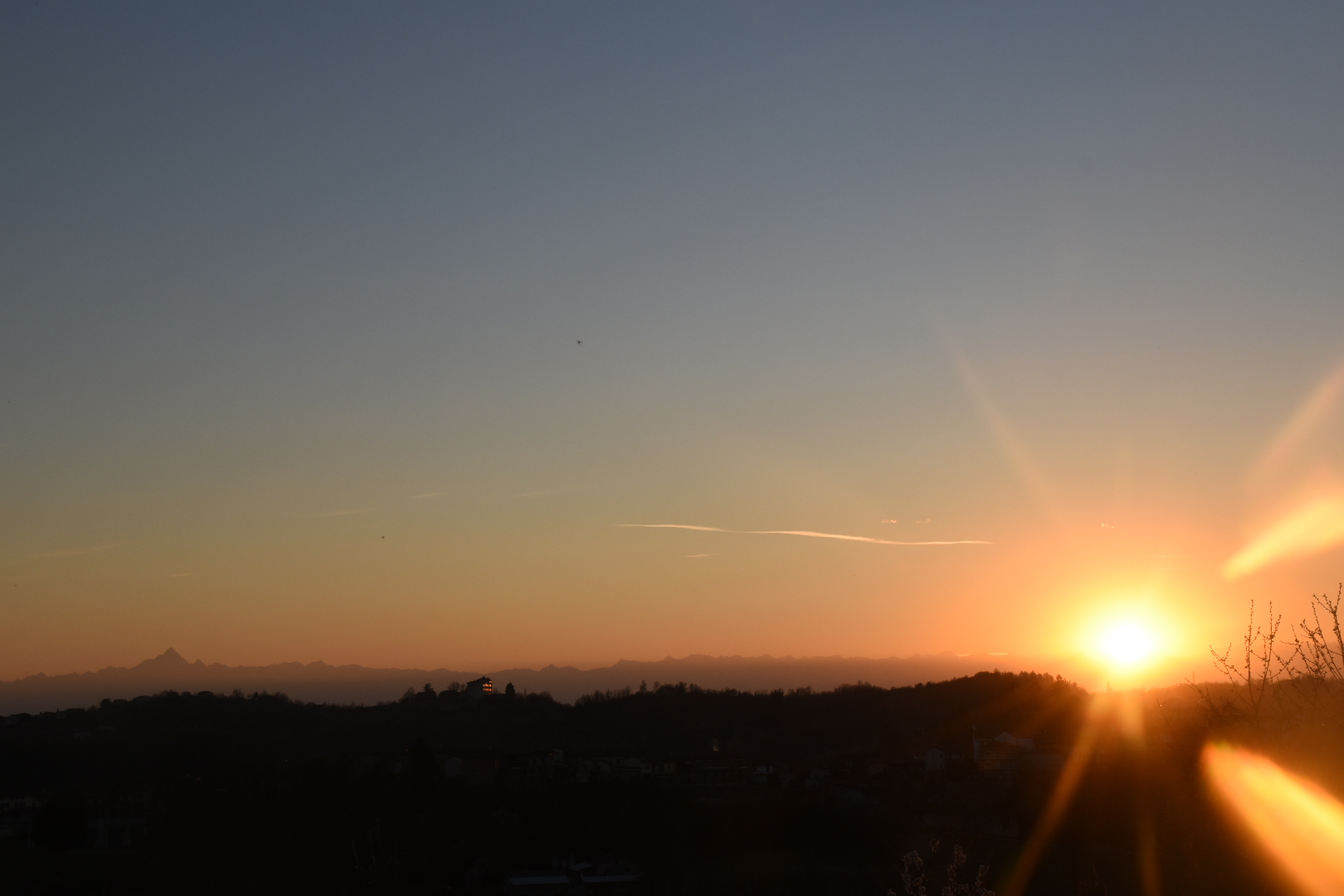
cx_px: 672
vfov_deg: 23.8
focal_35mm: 57
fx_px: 2128
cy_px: 448
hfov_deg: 35.1
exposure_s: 1/400
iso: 200
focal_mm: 38
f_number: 11
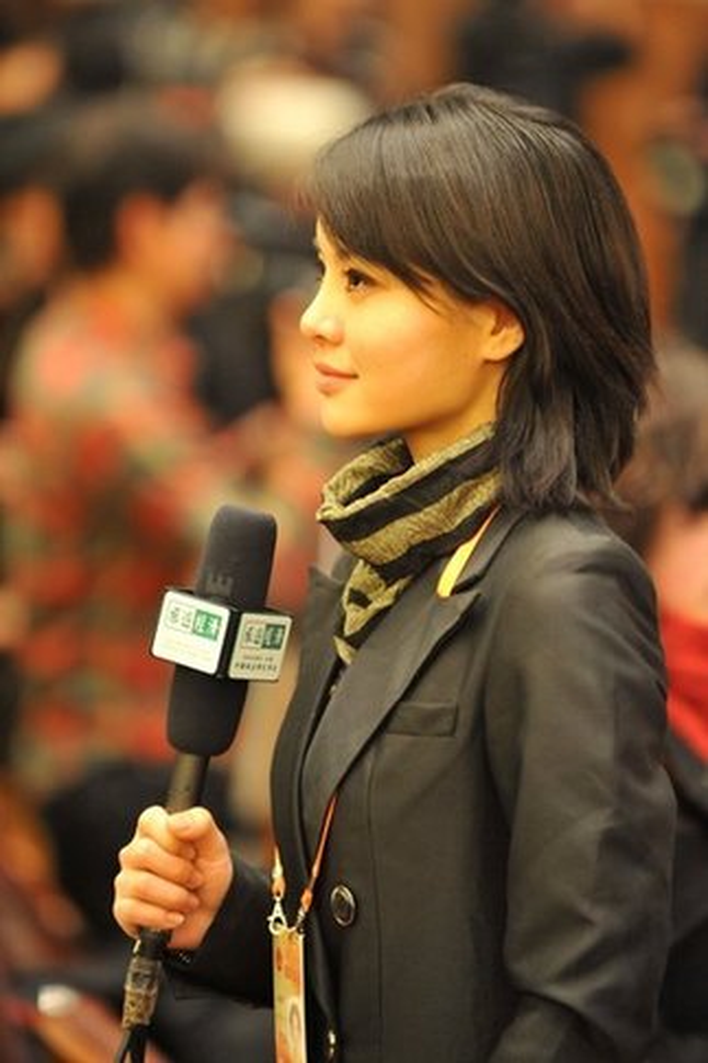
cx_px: 354
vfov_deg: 10.3
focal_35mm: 200
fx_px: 5904
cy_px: 532
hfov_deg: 6.9
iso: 3200
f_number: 2.8
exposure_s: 1/60
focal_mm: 200
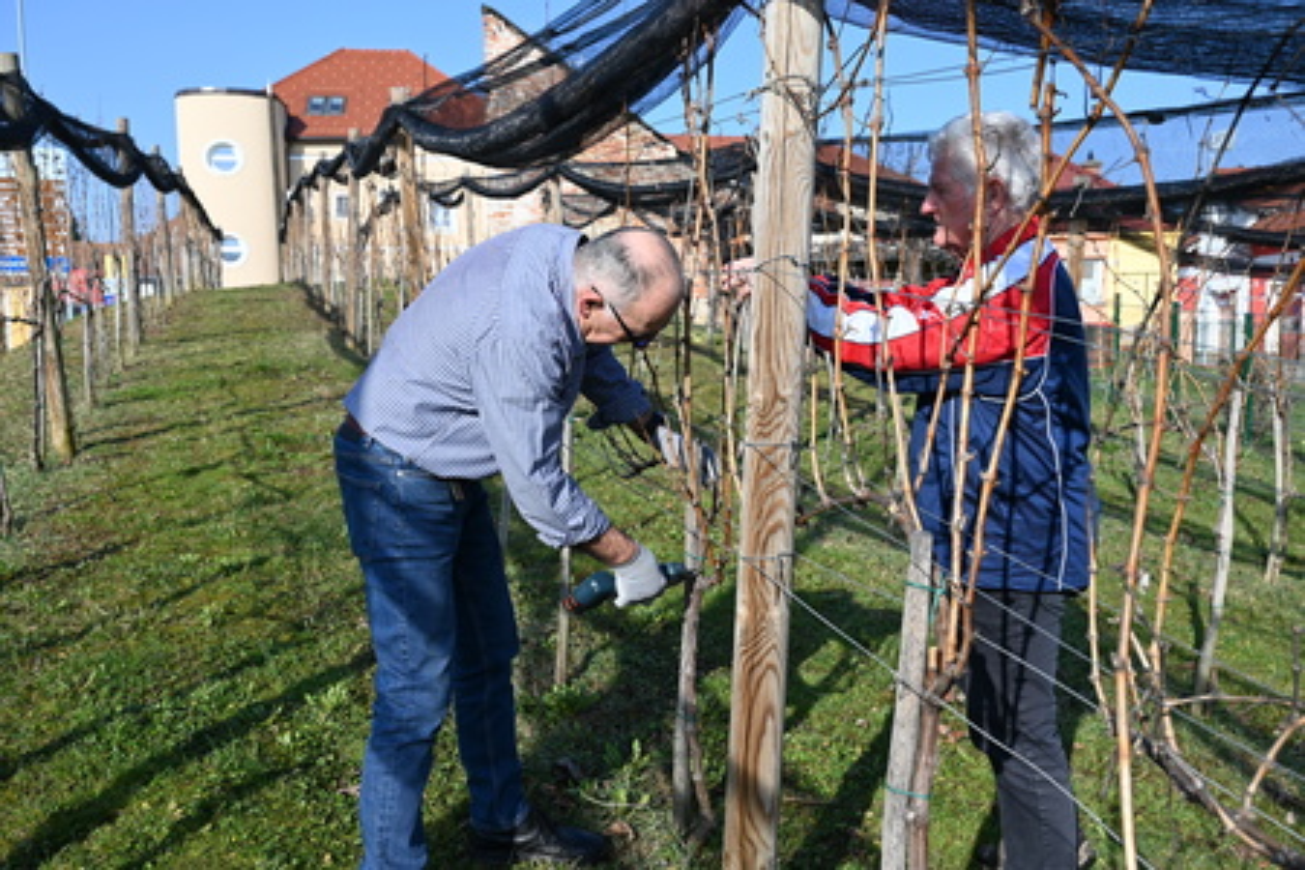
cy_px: 435
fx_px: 1142
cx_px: 652
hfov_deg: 59.5
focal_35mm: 32
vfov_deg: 41.7
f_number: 6.3
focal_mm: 31.5
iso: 100
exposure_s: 1/320
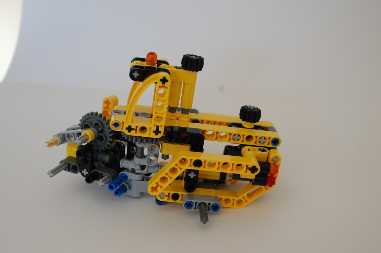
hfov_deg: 37.9
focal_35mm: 52
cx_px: 190
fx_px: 555
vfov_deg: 25.7
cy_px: 126
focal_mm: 35
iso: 250
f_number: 5.6
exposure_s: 1/125
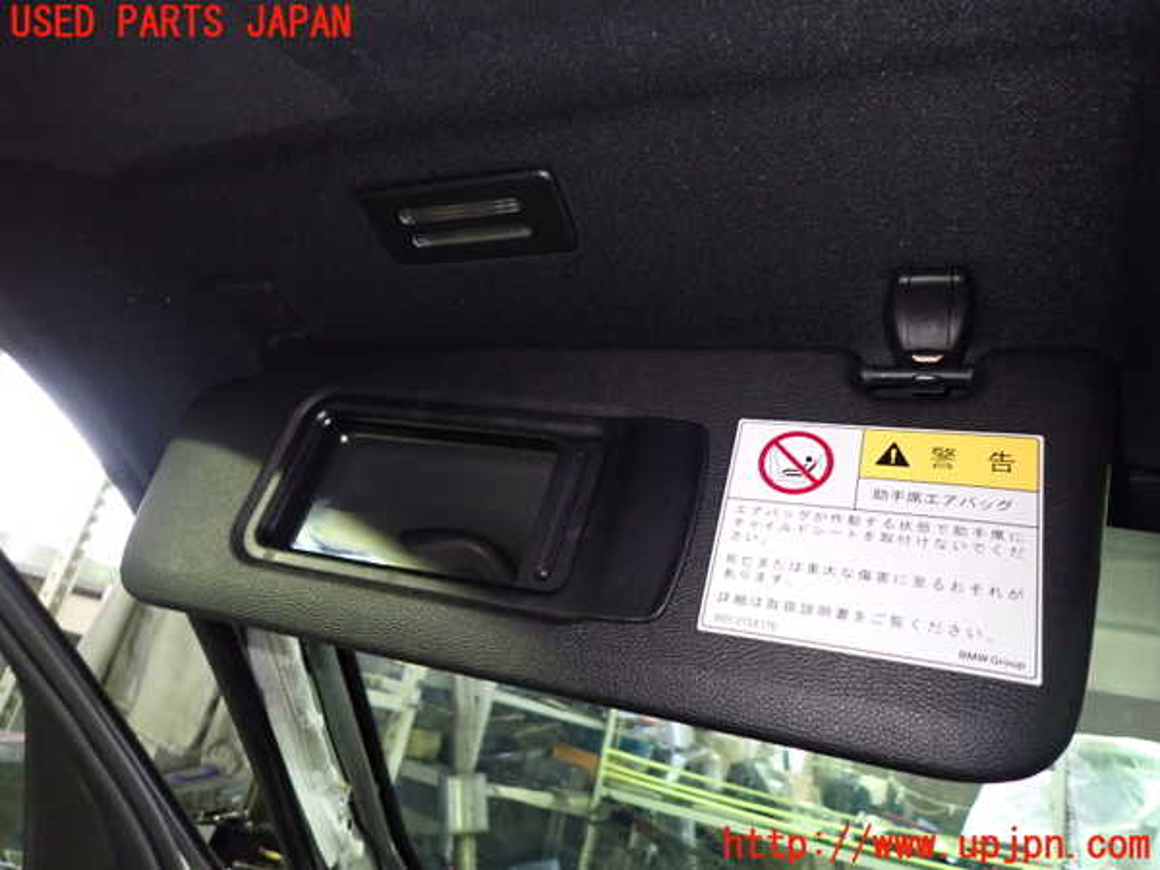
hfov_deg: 69.4
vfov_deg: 54.9
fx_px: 838
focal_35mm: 25
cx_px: 580
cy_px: 435
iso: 800
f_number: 2
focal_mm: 4.5
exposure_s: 1/30
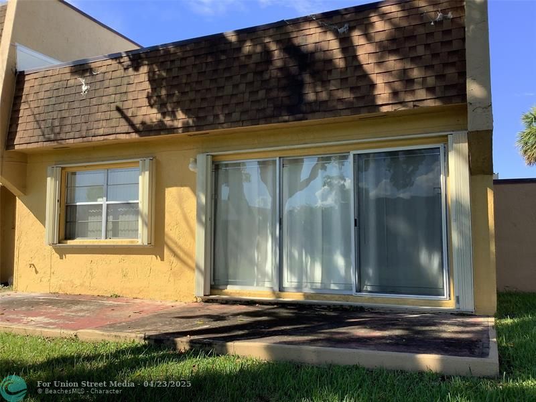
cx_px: 268
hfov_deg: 58.4
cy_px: 201
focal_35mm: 31
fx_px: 480
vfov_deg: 45.4
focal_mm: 3.3
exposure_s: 1/547
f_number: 2.4
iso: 25
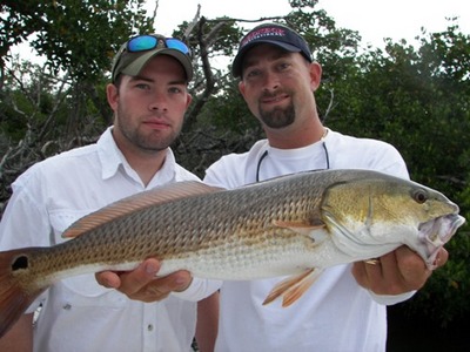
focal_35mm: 36
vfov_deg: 39.7
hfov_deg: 51.4
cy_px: 176
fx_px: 489
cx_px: 235
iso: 64
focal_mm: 6
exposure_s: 1/30
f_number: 2.8
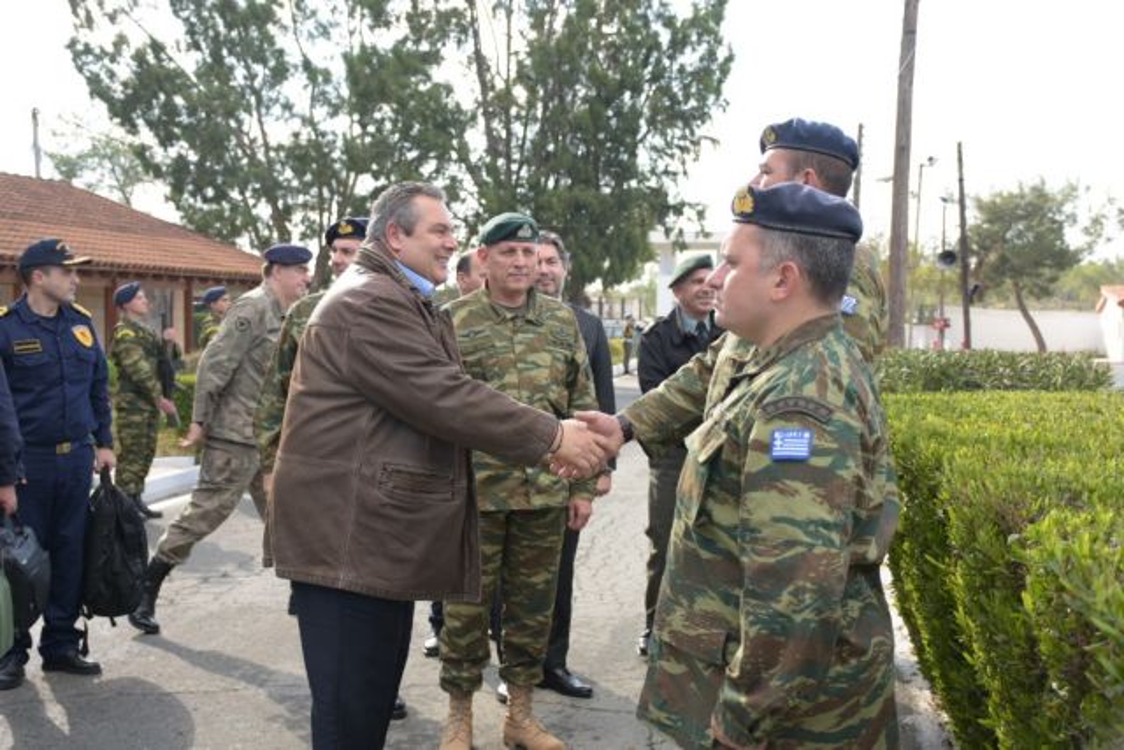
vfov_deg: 28.1
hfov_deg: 41.1
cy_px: 375
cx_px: 562
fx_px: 1499
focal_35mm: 48
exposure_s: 1/400
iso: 220
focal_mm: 32
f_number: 4
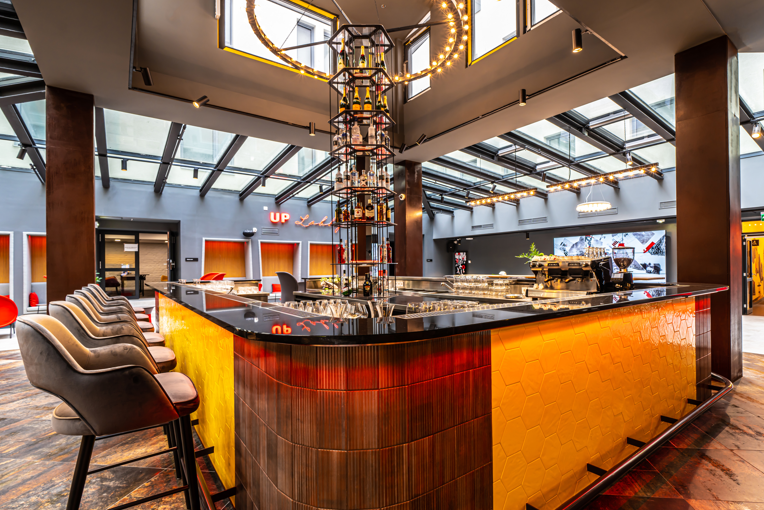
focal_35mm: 16
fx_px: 340
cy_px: 311
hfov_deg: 96.4
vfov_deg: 72.8
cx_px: 421
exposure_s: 1/4
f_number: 8
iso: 100
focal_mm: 12
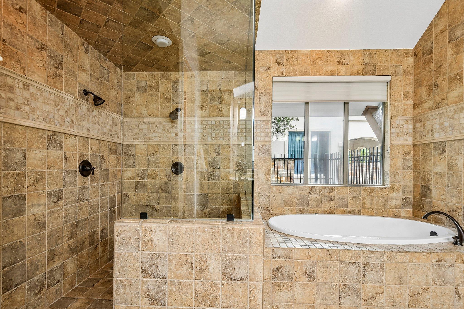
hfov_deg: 100.4
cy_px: 154
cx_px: 232
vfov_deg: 77.3
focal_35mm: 15
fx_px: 193
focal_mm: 10
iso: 400
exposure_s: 1/13
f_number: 8
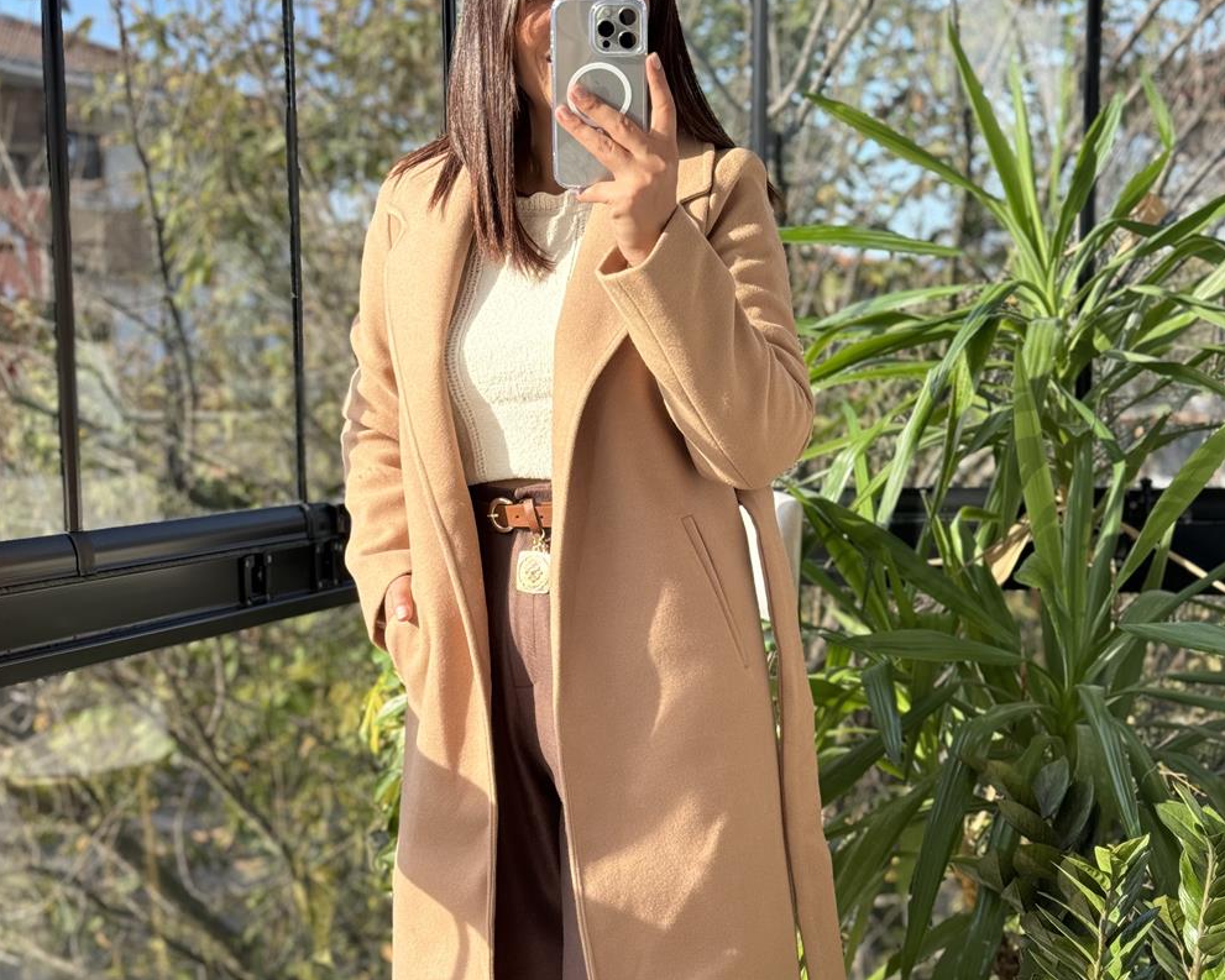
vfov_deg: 24.2
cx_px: 611
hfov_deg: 30.0
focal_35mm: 63
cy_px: 600
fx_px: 2284
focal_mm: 6.86
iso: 64
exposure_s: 1/448
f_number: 1.78
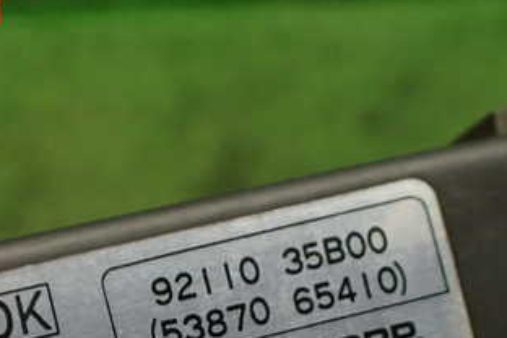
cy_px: 359
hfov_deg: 33.3
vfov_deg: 21.6
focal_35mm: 60
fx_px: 845
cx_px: 193
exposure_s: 1/125
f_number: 2.3
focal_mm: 5.4
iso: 640
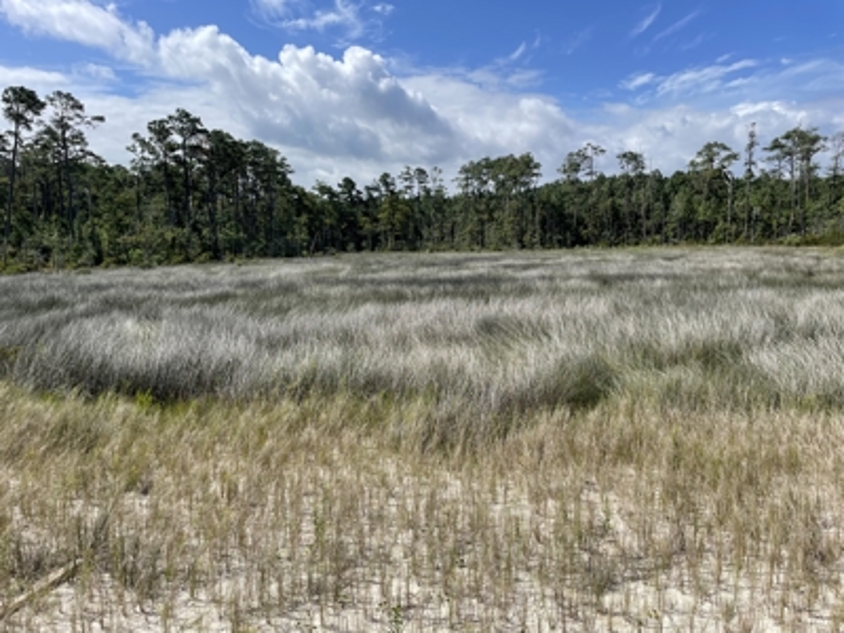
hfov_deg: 67.3
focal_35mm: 26
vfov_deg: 53.1
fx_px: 634
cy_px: 316
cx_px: 422
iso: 32
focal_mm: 4.2
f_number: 1.6
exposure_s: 1/4132
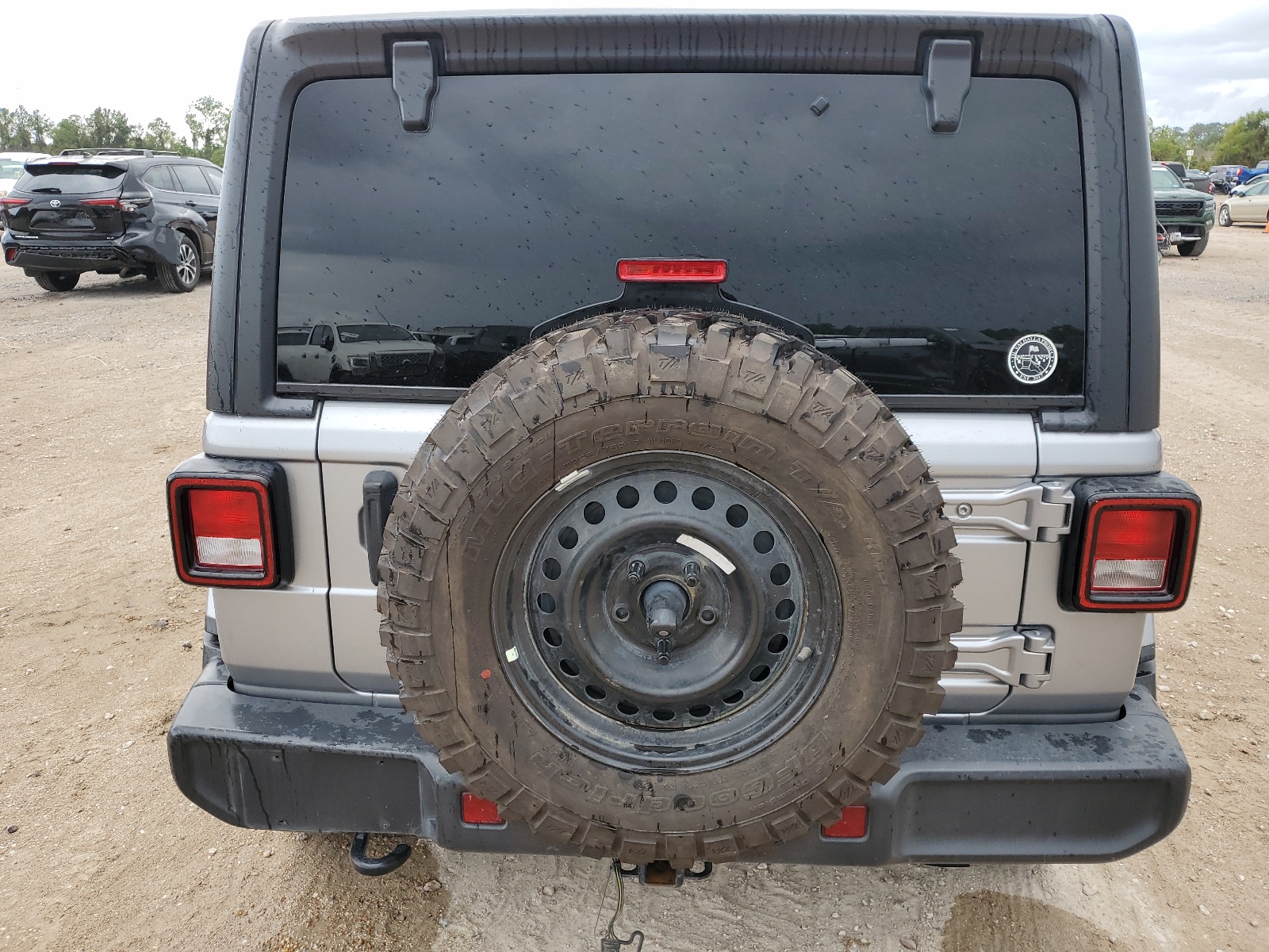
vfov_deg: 53.1
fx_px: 953
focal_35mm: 26
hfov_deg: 67.3
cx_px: 634
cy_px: 476
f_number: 1.5
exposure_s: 1/345
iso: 50
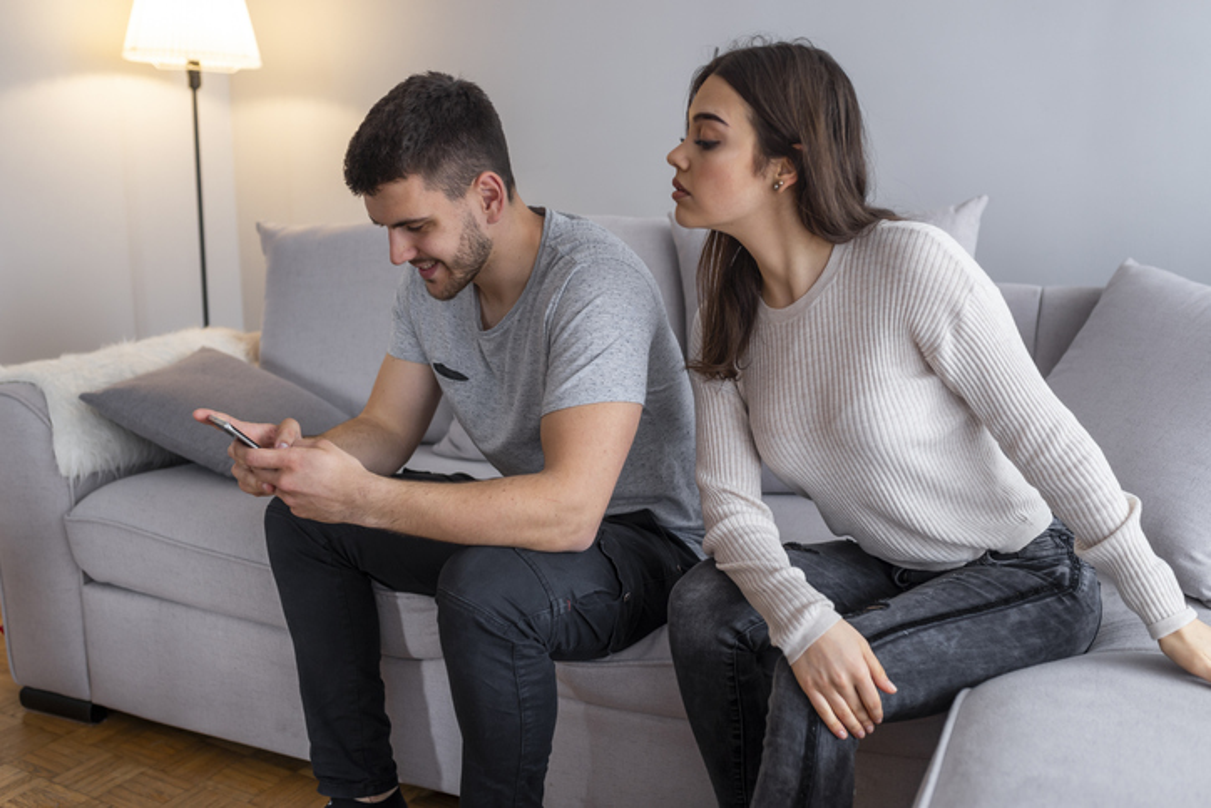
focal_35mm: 35
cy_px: 404
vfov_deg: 37.9
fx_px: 1178
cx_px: 606
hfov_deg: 54.4
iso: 400
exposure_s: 1/125
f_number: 2.8
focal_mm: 35
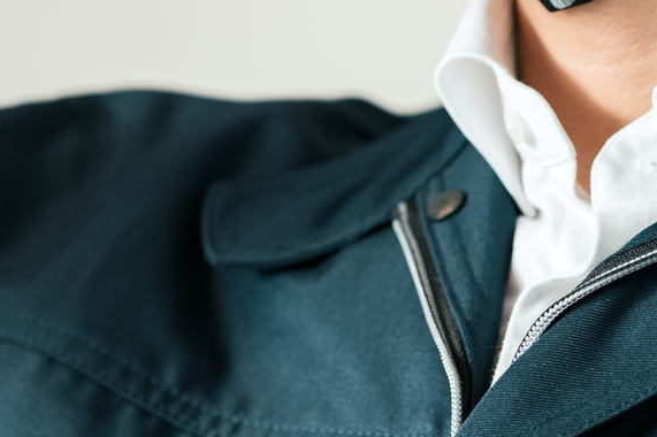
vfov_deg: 3.7
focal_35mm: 368
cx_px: 207
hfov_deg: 5.6
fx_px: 6712
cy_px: -103
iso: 400
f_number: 2.2
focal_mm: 105
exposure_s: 1/200
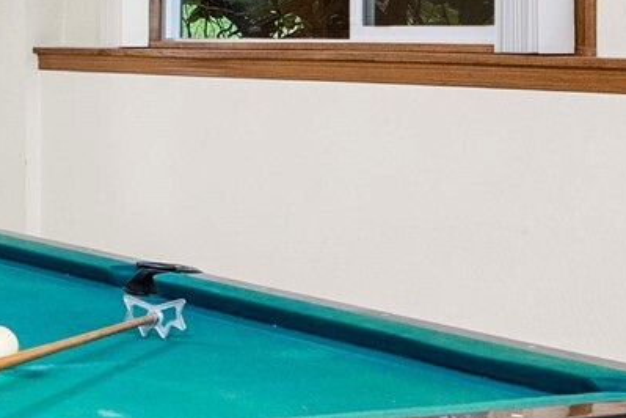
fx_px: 1774
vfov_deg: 13.3
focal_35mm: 102
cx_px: -233
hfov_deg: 18.4
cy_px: 49
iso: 400
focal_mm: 24
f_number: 7.1
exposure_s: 1/60
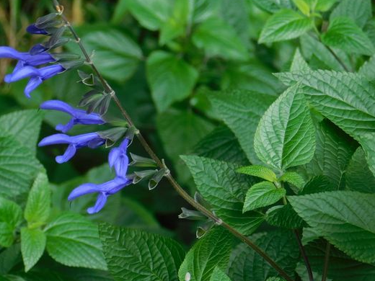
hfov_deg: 7.0
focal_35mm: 283
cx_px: 102
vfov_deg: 5.3
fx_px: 3066
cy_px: 161
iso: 125
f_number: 5.4
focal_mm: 32.7
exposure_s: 1/30
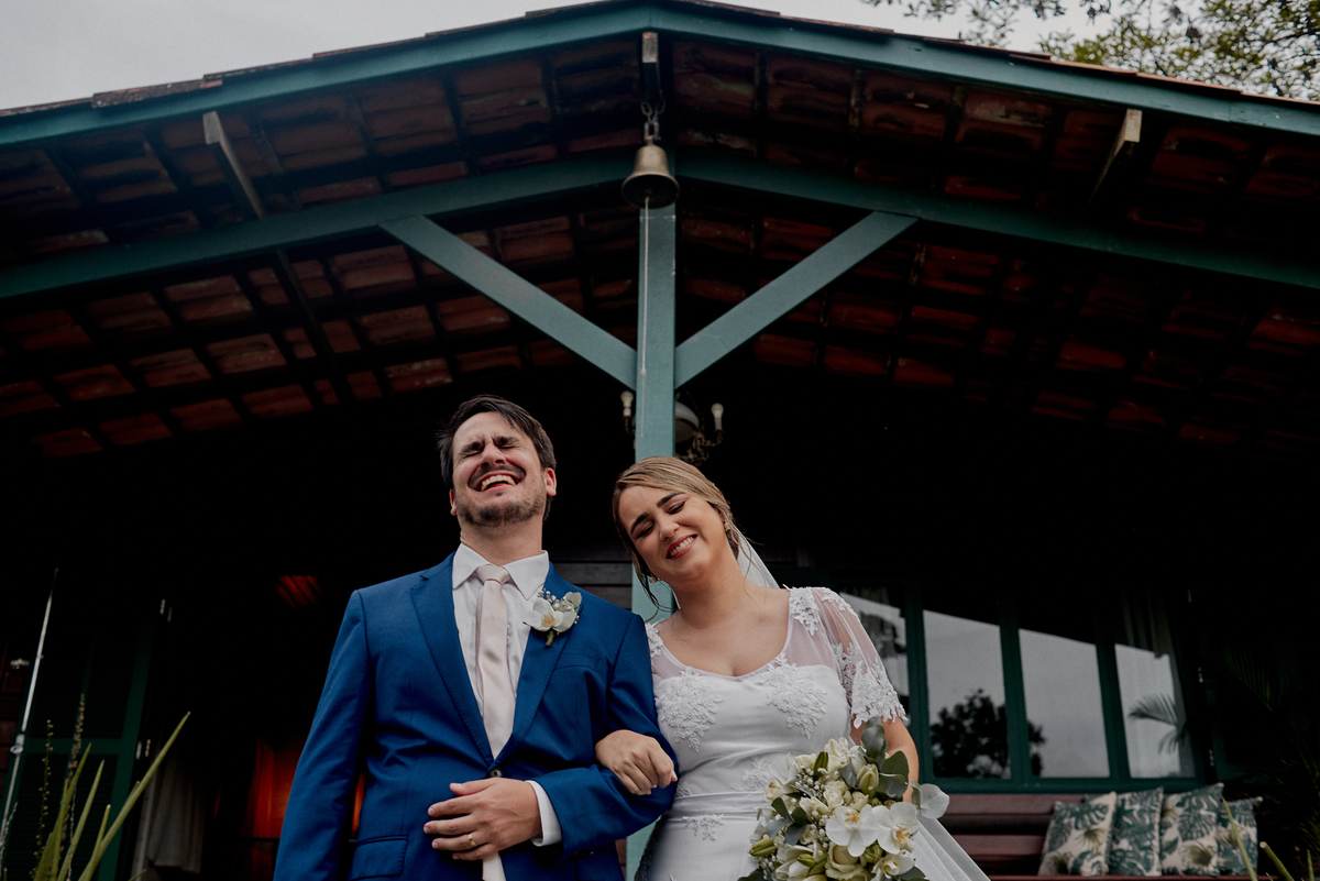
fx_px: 1284
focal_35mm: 35
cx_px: 660
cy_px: 440
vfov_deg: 37.9
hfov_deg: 54.4
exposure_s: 1/200
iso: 160
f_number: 4
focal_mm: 35
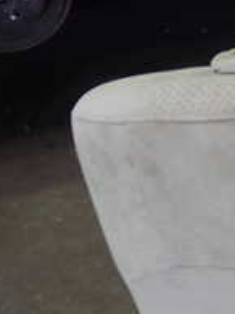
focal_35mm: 117
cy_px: 308
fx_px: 1060
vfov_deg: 16.5
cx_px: 433
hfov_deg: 11.6
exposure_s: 1/40
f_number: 2.7
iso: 200
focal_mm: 6.83
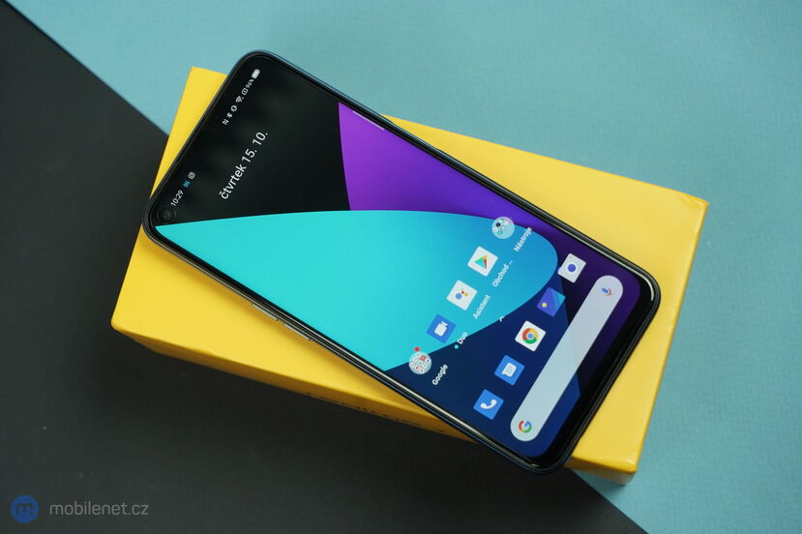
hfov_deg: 28.9
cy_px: 267
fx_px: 1559
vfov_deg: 19.4
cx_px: 401
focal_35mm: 70
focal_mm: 70
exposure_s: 1/160
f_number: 6.3
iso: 1250
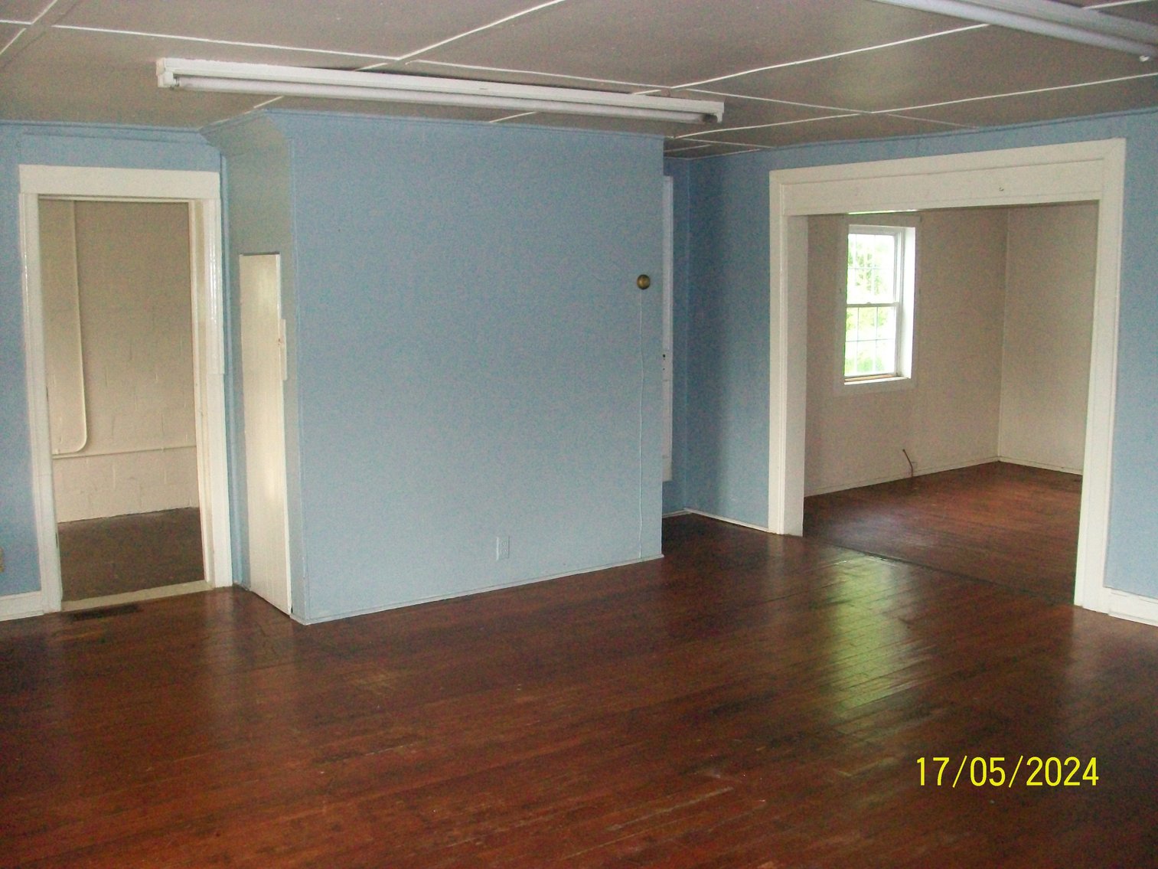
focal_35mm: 34
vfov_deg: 41.8
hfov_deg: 54.0
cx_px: 579
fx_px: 1137
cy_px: 434
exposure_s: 1/125
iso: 400
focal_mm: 5.7
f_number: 2.8
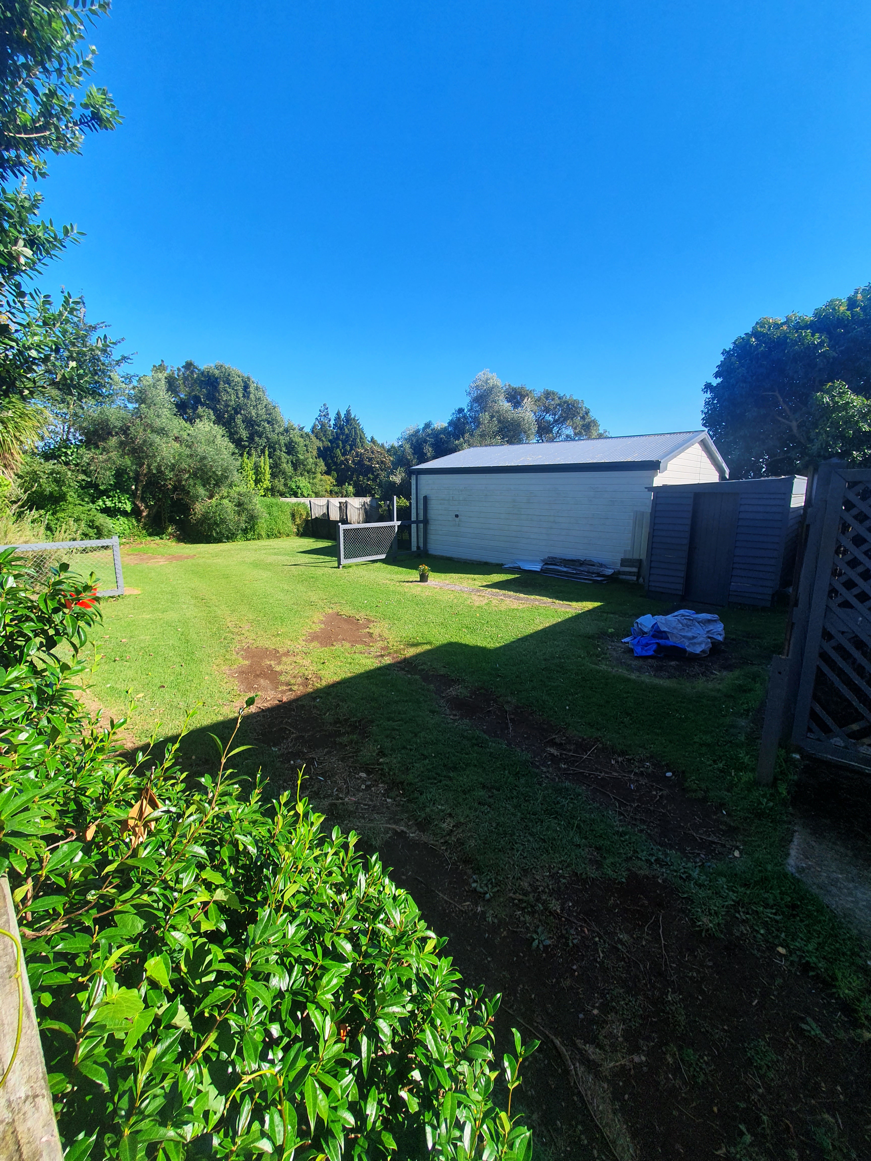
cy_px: 580
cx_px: 436
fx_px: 436
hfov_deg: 89.9
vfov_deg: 106.2
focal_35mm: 13
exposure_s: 1/612
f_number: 2.2
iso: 50
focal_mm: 1.8
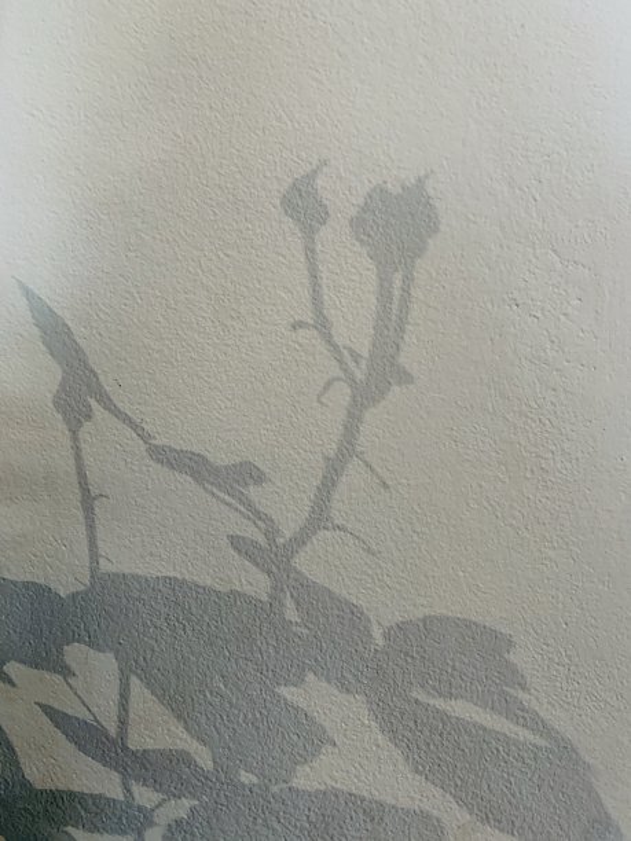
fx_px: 632
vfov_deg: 67.3
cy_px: 420
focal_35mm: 26
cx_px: 316
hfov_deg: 53.1
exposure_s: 1/50
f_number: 1.8
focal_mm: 4.25
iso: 160
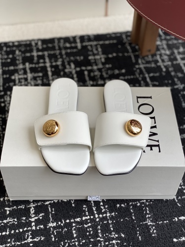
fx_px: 371
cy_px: 124
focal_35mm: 52
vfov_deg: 36.8
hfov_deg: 28.0
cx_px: 92
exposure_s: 1/246
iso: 20
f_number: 2
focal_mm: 6
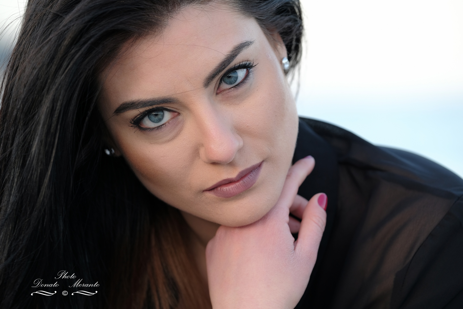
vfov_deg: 6.5
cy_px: 154
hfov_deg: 9.8
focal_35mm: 210
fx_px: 2700
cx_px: 232
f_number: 4
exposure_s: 1/90
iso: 200
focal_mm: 140
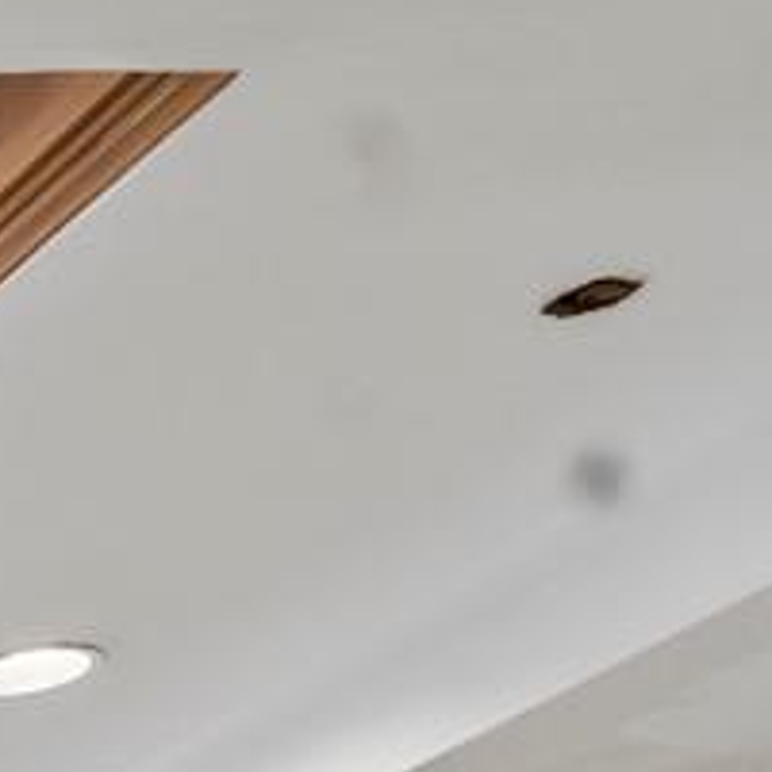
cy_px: 2076
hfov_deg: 9.4
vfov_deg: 11.1
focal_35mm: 121
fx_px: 3053
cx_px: -1870
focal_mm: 14
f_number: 10
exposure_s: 1/6
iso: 400
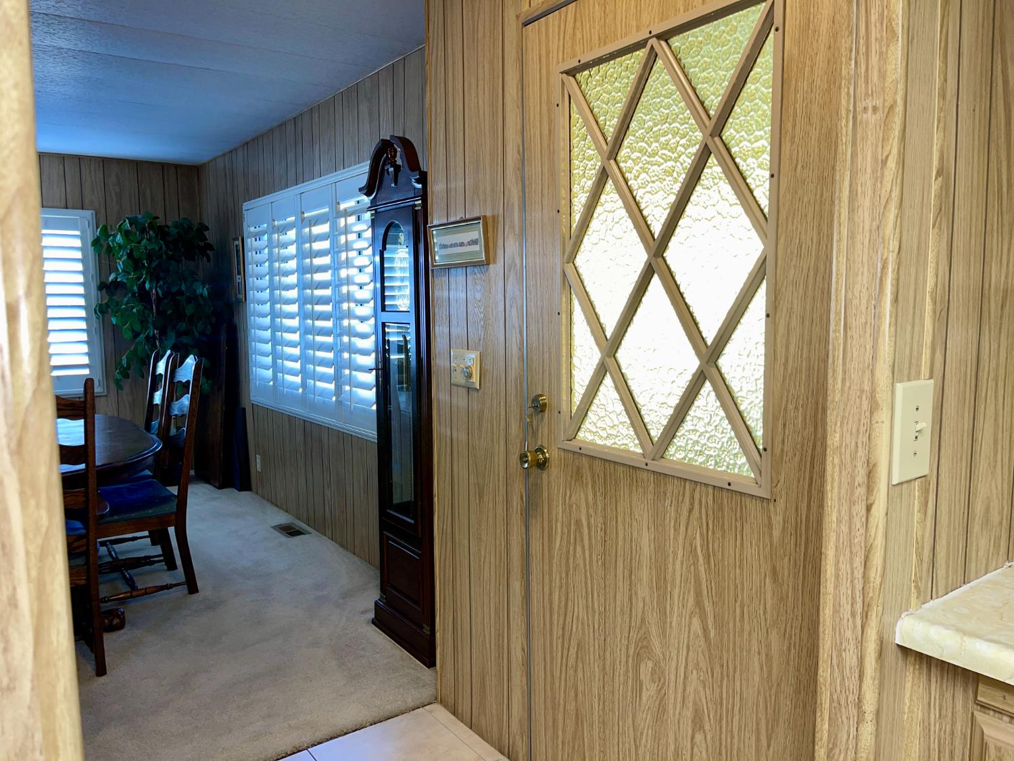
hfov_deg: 69.4
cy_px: 380
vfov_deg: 54.9
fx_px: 732
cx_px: 507
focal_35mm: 25
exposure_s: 1/30
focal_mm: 5.1
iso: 40
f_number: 1.6
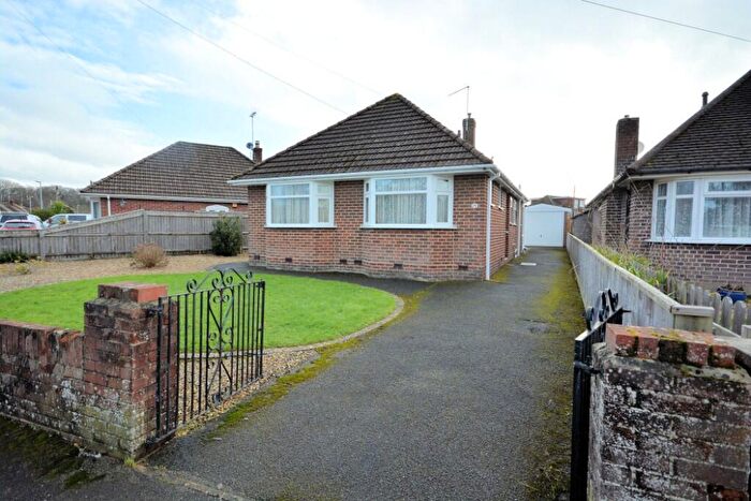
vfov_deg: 67.4
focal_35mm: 18
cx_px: 376
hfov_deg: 90.0
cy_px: 250
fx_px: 376
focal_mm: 12
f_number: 8
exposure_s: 1/400
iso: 400
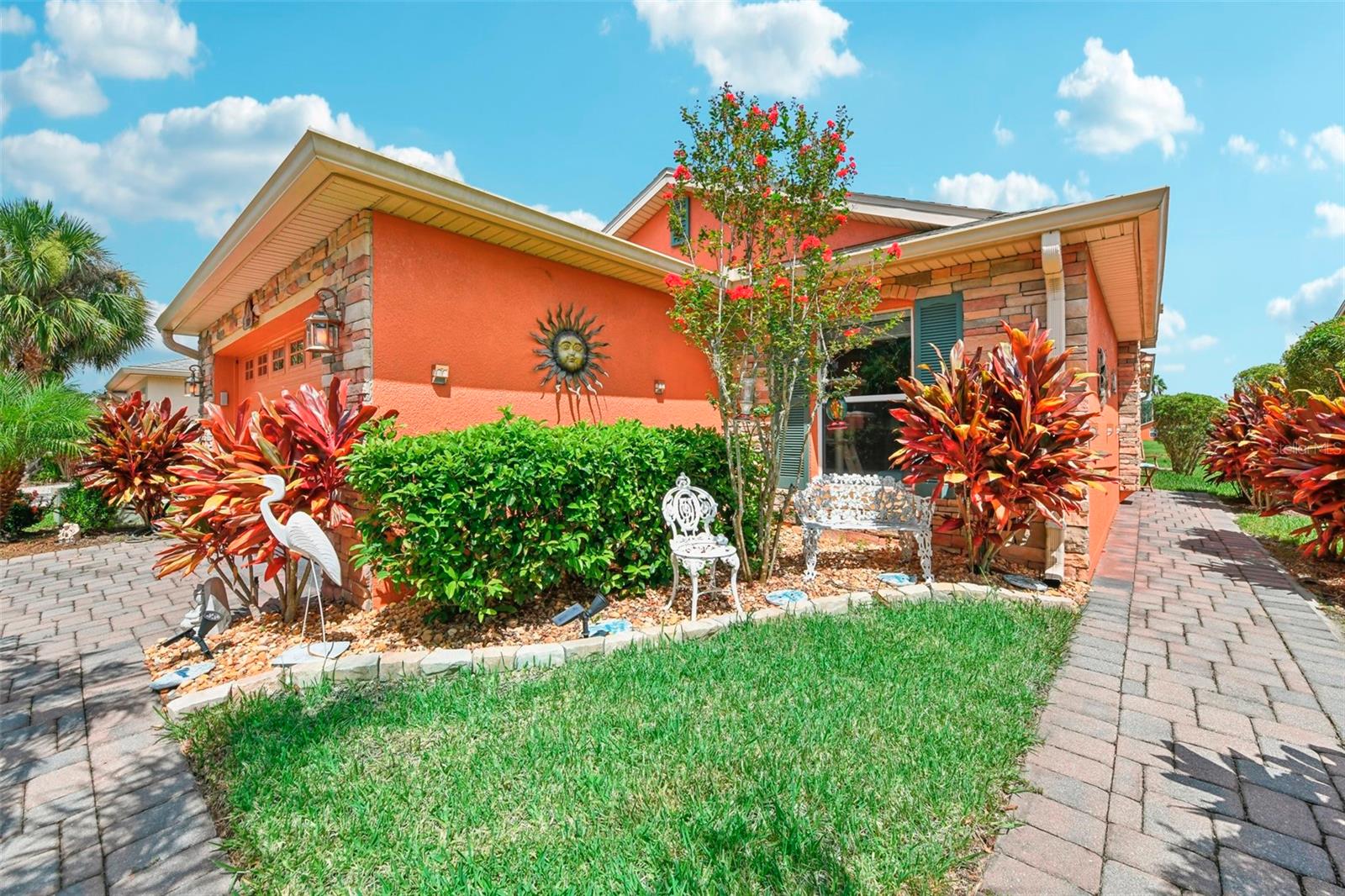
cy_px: 448
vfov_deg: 81.2
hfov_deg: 104.3
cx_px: 672
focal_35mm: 14
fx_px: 523
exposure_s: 1/500
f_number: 8
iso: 400
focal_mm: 14
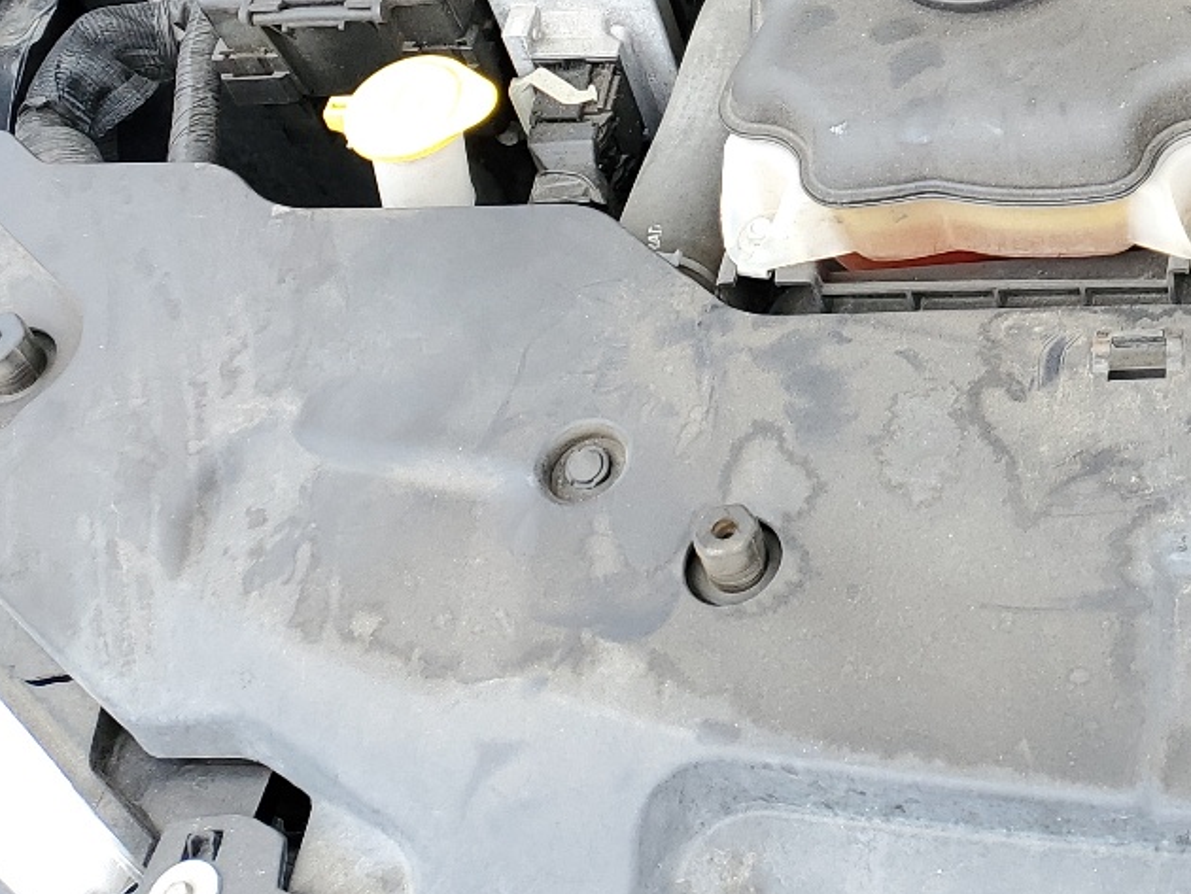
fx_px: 2272
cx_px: 1505
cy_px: -110
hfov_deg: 25.7
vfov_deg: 21.1
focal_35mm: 66
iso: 50
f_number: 1.5
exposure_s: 1/385
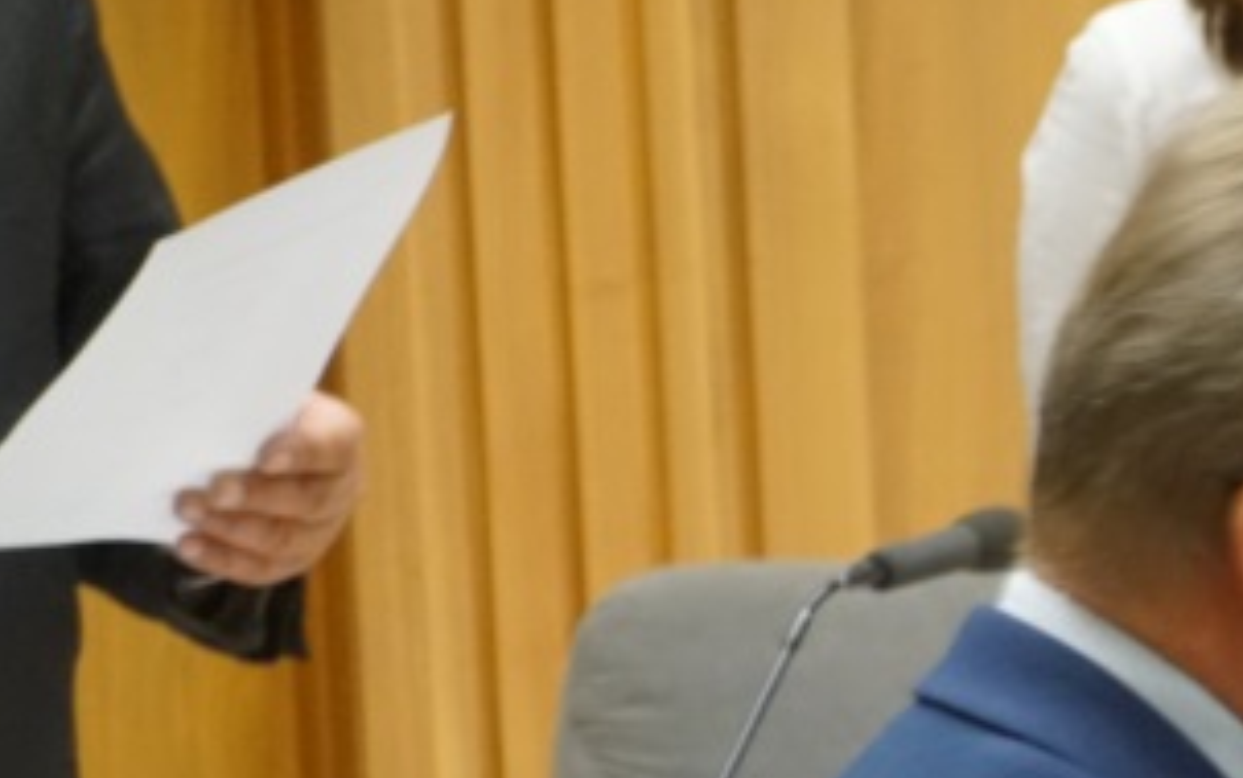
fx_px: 14561
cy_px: 1097
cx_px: 2041
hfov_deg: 4.8
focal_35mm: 430
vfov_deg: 3.1
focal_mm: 85
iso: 3200
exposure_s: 1/80
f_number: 5.6
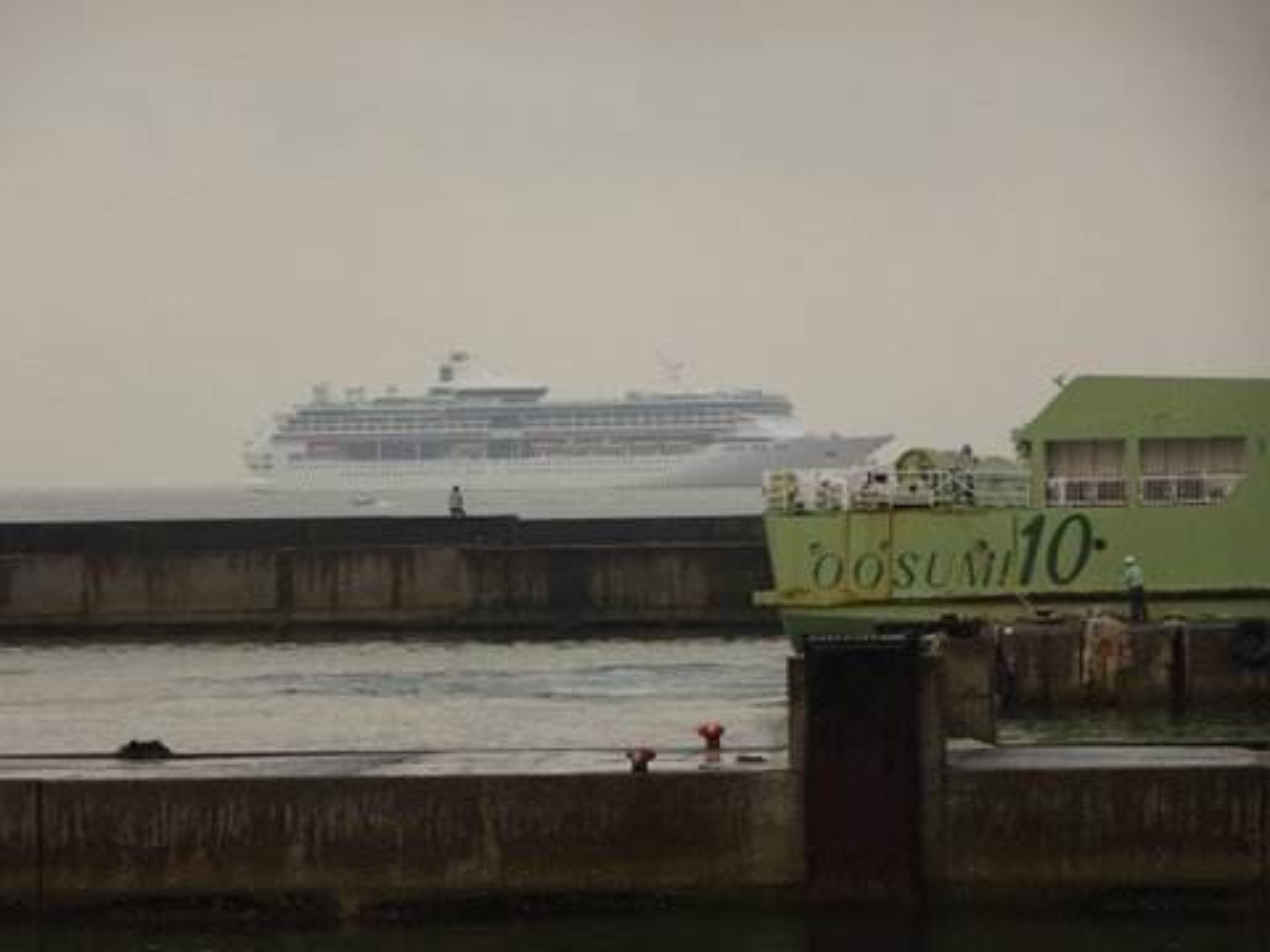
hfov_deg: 8.8
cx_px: 635
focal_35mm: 225
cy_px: 476
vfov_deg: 6.6
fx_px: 8255
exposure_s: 1/250
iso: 400
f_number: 6.3
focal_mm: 38.47
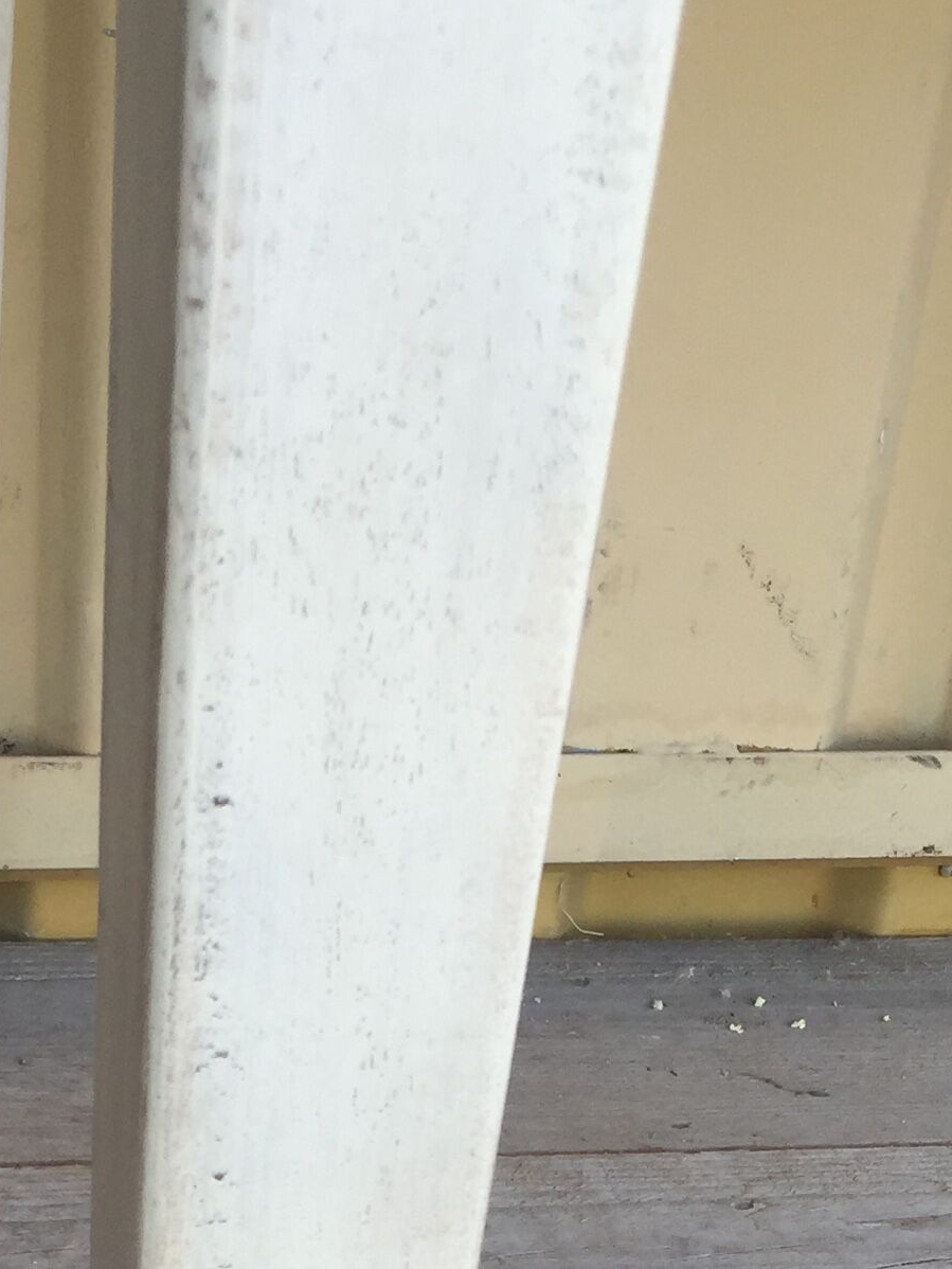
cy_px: 1660
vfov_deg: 22.1
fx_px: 2896
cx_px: 232
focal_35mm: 79
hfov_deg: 18.5
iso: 32
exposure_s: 1/289
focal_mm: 4.15
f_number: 2.2
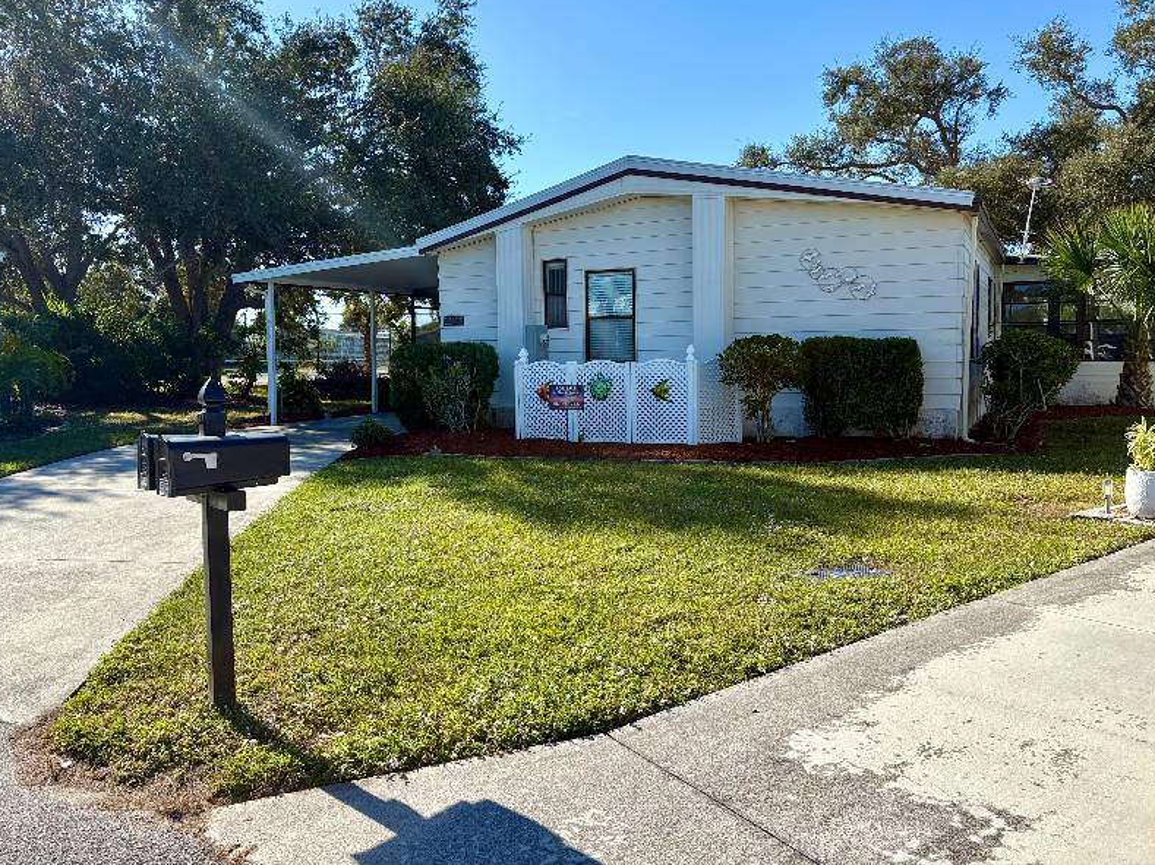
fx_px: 934
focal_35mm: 28
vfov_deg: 49.7
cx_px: 553
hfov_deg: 63.4
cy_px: 400
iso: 50
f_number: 1.6
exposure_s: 1/2451
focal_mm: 5.96
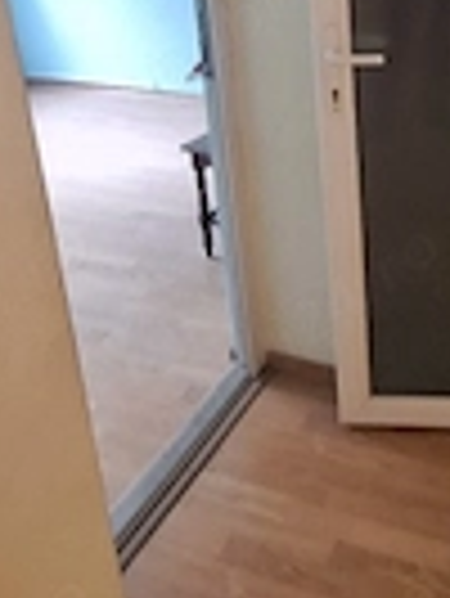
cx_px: 382
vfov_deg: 43.0
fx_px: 675
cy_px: 40
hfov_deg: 35.3
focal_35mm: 39
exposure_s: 1/25
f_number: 2.2
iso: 200
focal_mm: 1.74
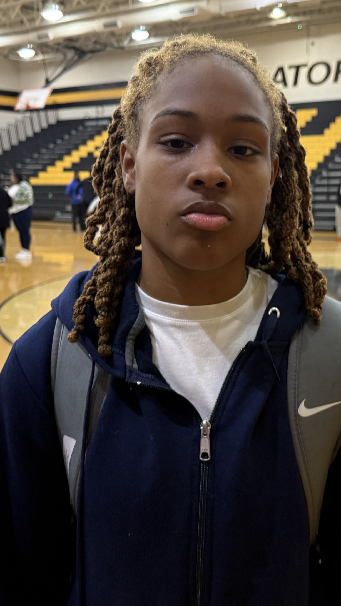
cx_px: 202
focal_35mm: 44
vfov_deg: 46.4
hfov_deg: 27.1
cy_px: 307
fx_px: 707
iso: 500
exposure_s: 1/60
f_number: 1.78
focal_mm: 6.76
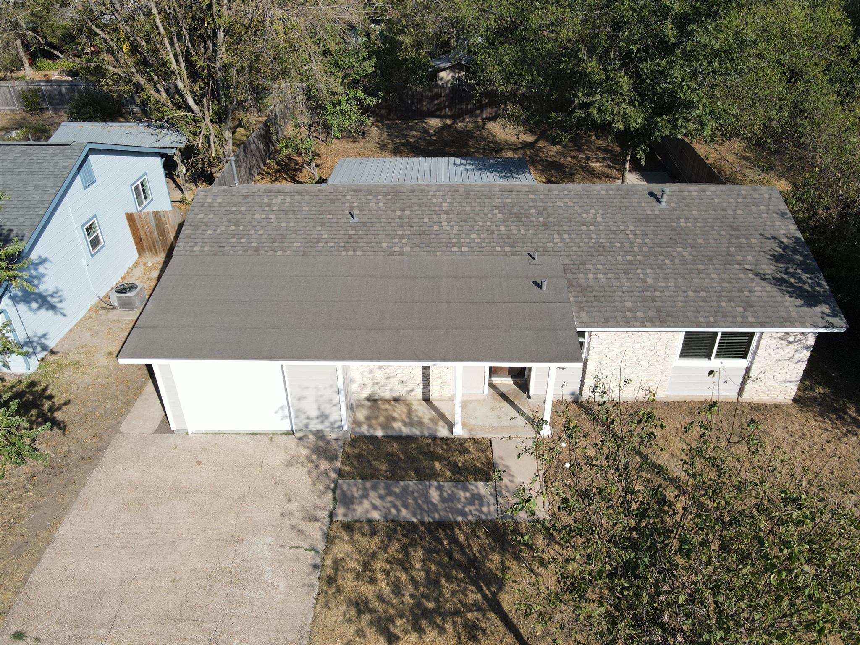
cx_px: 430
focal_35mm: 24
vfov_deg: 56.8
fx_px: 596
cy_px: 322
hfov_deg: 71.6
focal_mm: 4.5
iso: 100
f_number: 2.8
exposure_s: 1/640
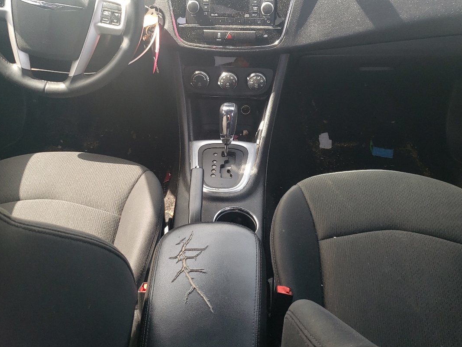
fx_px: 520
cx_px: 218
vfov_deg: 36.7
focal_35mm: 39
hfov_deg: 47.8
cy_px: 149
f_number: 1.5
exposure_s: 1/149
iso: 50
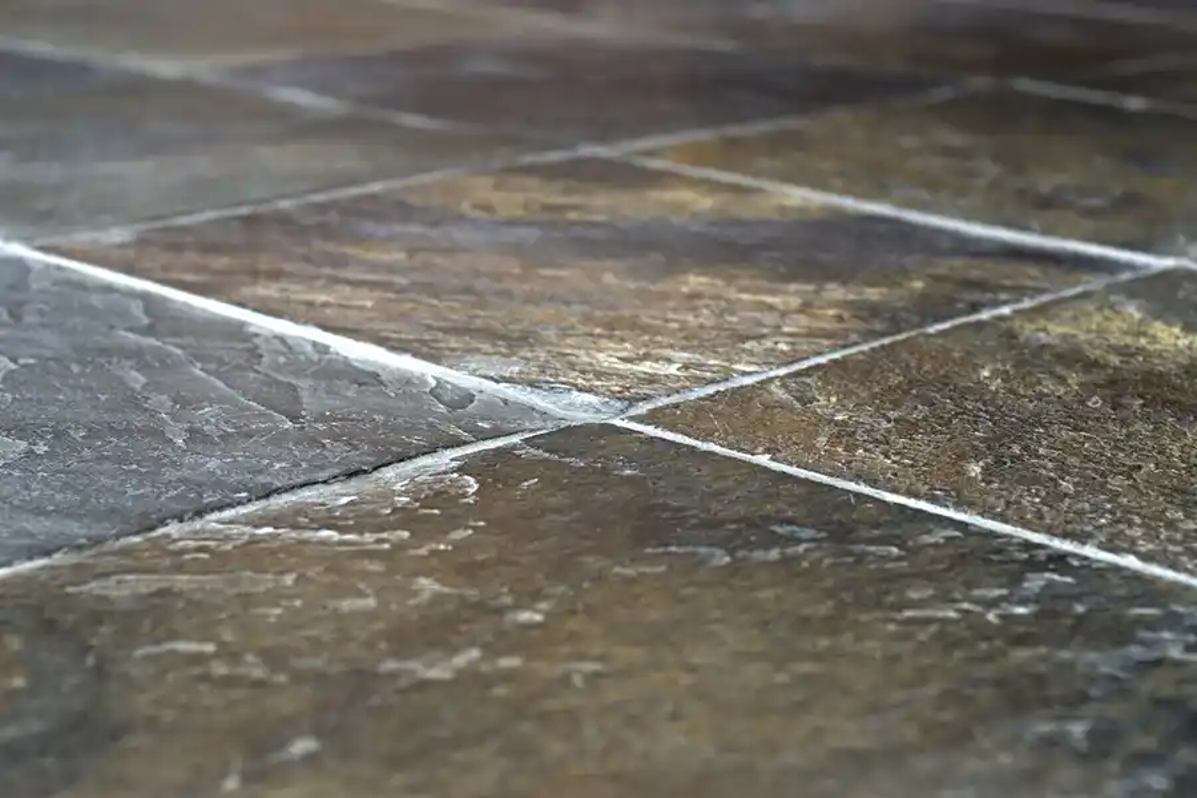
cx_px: 598
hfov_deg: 27.0
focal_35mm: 75
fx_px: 2494
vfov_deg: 18.2
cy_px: 399
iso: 100
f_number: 4
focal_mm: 50
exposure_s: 1/20
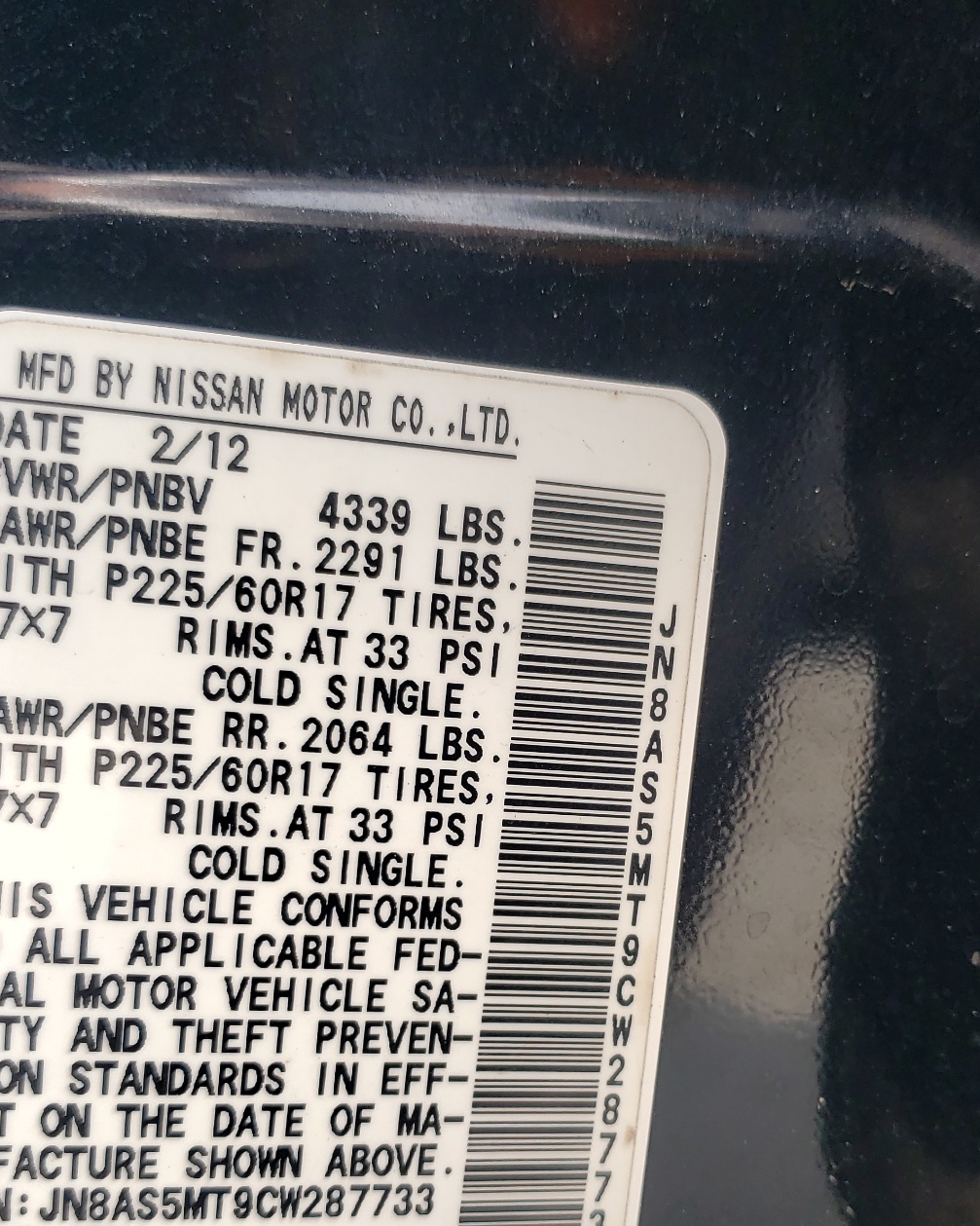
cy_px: 766
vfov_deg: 42.6
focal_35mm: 43
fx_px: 1559
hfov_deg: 34.9
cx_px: 516
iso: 50
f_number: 1.5
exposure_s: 1/526
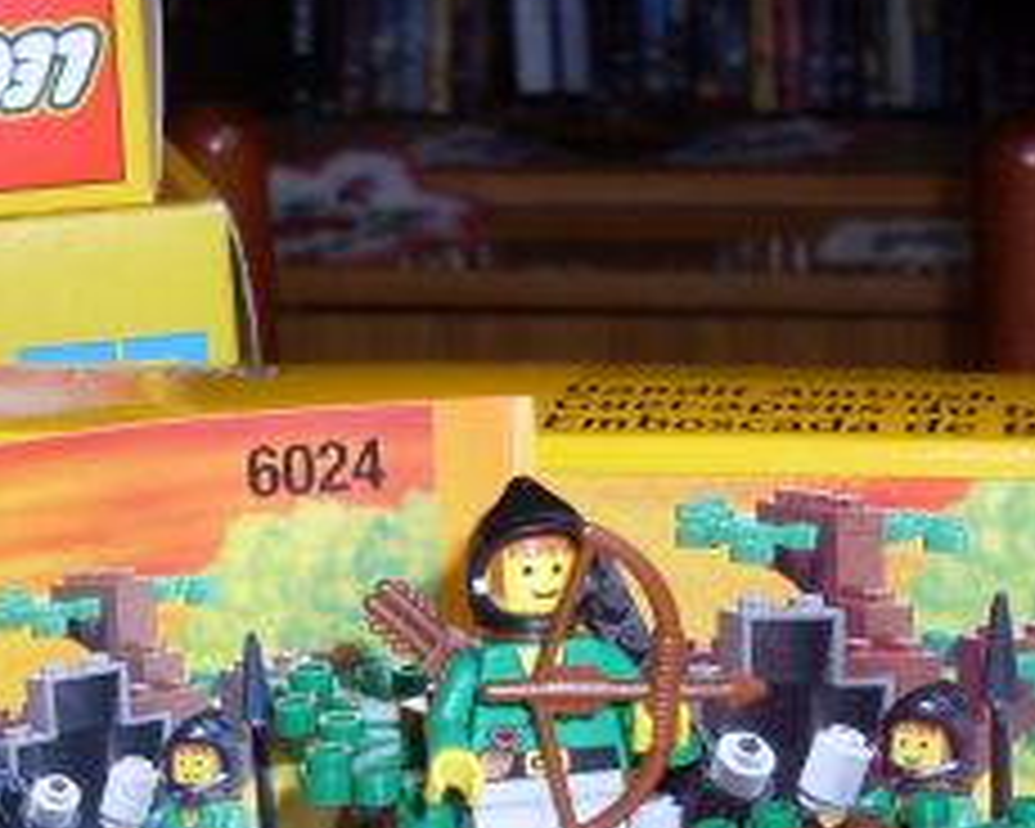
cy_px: 1035
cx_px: 459
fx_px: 3553
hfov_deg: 16.6
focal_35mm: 116
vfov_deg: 12.9
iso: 100
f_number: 2.8
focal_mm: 6.3
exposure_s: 1/45
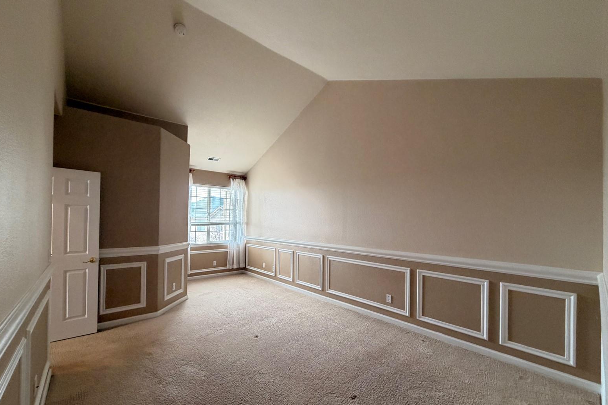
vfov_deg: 77.2
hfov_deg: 100.4
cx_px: 296
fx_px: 253
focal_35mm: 15
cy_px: 220
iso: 200
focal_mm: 2.22
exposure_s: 1/60
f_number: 2.2
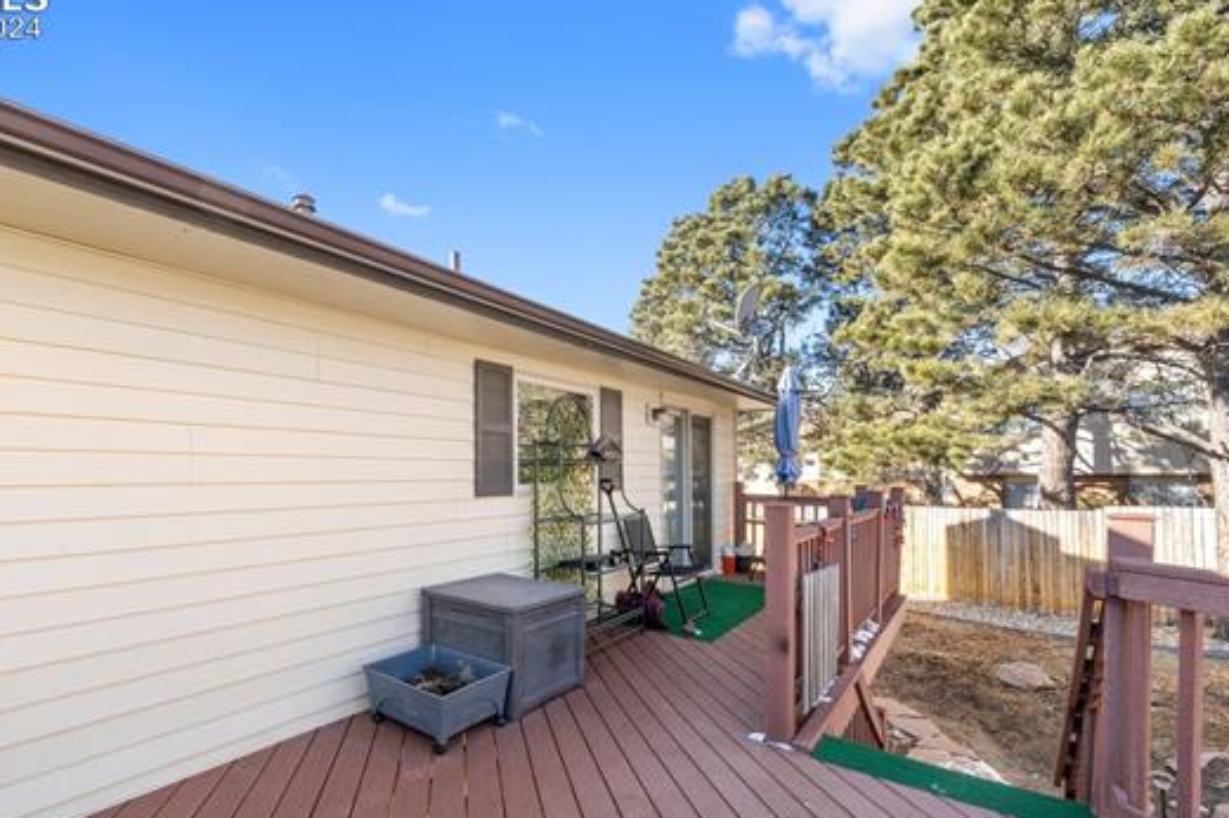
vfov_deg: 73.4
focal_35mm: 16
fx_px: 546
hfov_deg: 95.8
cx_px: 508
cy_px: 461
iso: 320
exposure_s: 1/30
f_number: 10
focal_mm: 13
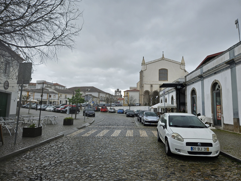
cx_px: 120
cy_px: 90
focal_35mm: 23
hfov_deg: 73.9
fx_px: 160
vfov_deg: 58.9
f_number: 1.8
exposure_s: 1/528
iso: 25
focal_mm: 5.4
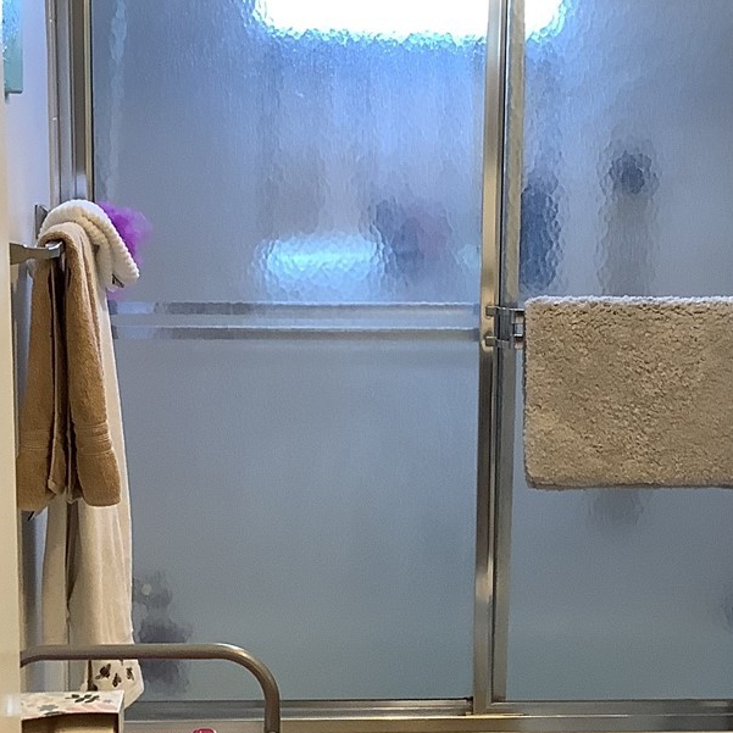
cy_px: 399
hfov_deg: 23.7
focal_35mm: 73
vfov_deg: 23.7
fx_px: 1749
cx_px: 360
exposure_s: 1/60
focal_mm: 3.3
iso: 100
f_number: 2.4
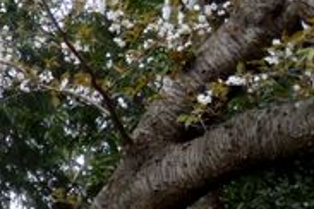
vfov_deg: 7.4
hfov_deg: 10.3
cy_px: 339
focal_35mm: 182
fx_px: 1587
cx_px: -343
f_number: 4.7
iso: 100
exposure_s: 1/40
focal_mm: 7.28
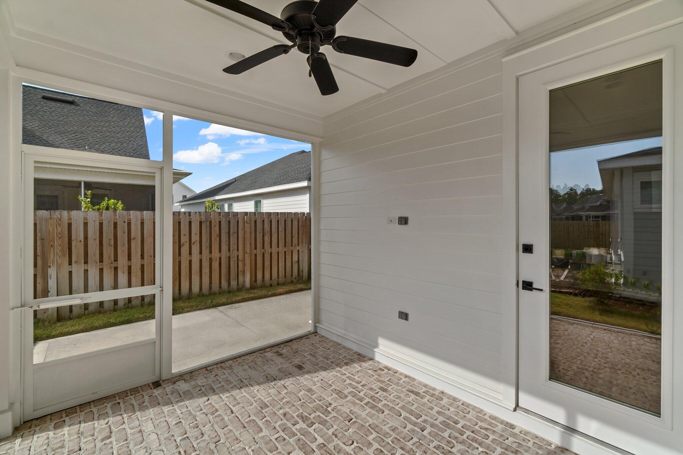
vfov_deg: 77.3
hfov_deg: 100.4
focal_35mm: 15
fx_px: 285
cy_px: 228
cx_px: 342
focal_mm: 10
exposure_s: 1/20
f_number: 9
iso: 100
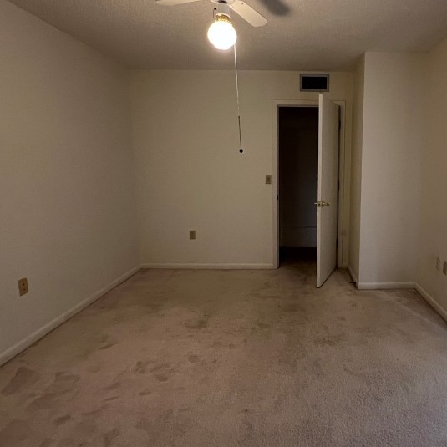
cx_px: 307
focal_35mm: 22
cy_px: 212
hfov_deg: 67.2
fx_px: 321
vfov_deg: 69.6
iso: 500
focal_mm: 1.57
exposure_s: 1/60
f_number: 1.8
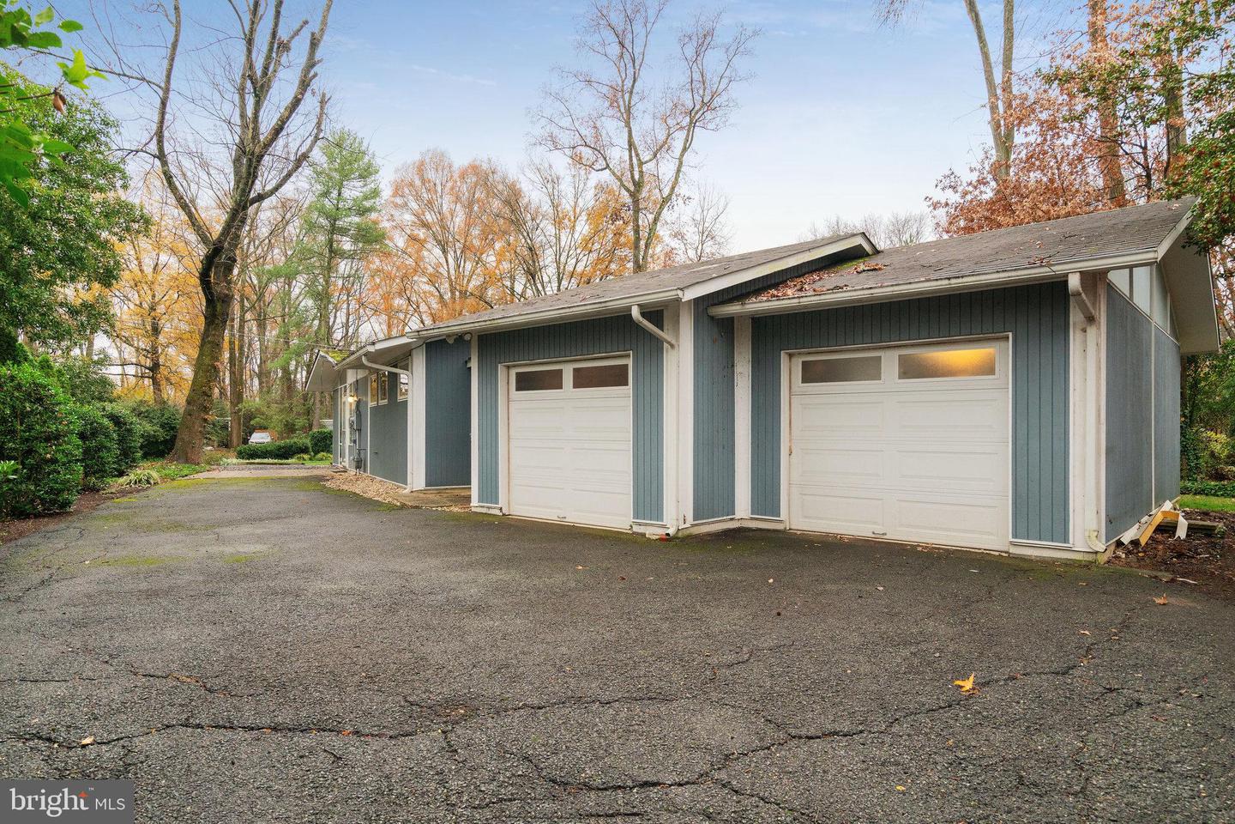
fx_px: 720
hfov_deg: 81.2
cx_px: 618
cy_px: 412
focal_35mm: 21
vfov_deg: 59.5
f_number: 8
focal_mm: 21
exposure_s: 1/160
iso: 1250
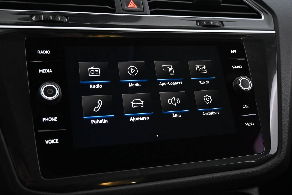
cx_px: 153
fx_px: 313
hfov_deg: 50.0
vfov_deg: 34.6
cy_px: 96
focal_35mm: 39
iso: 4500
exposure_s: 1/40
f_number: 4.2
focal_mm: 23
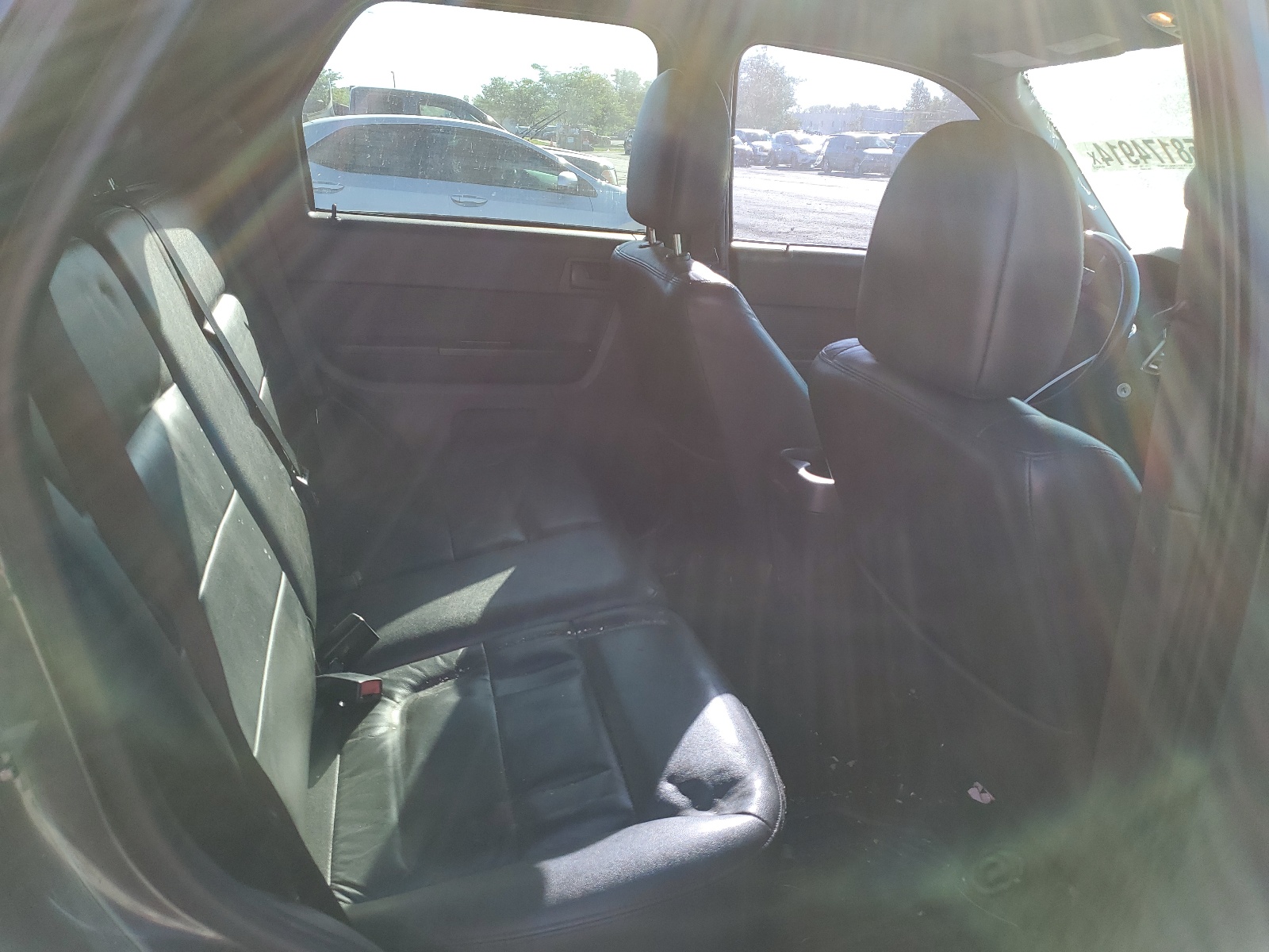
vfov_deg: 53.1
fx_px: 953
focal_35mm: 26
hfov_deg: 67.3
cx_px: 634
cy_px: 476
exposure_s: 1/385
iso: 50
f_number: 1.5
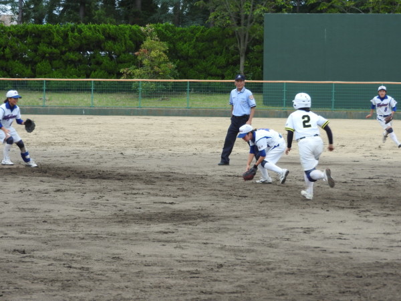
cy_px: 150
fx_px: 1738
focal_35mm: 150
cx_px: 200
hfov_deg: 13.2
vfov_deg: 9.9
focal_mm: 26.9
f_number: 5.2
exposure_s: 1/250
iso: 100
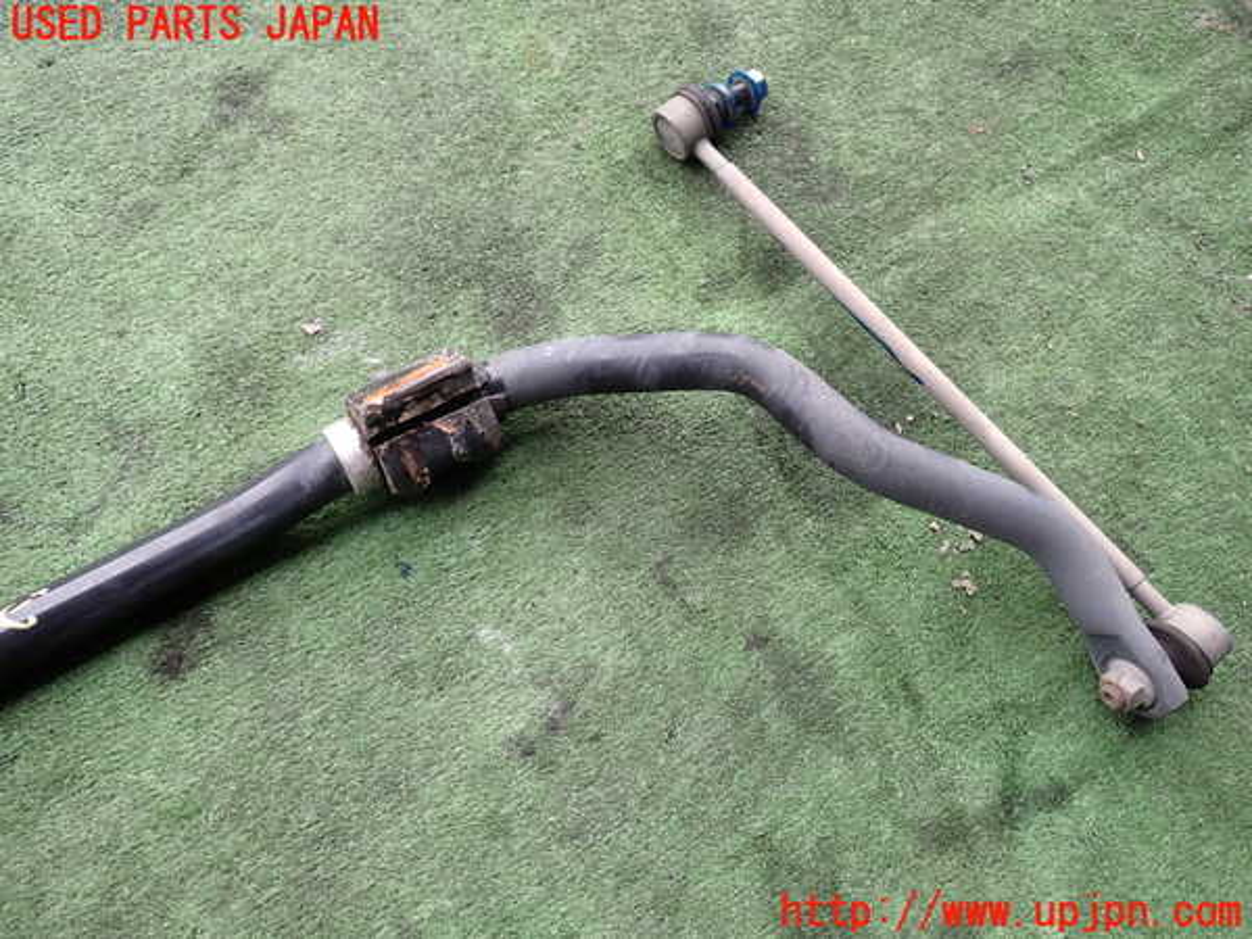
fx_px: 1013
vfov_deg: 49.7
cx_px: 626
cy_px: 470
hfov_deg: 63.4
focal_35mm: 28
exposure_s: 1/125
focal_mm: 5.05
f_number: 2.2
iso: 100
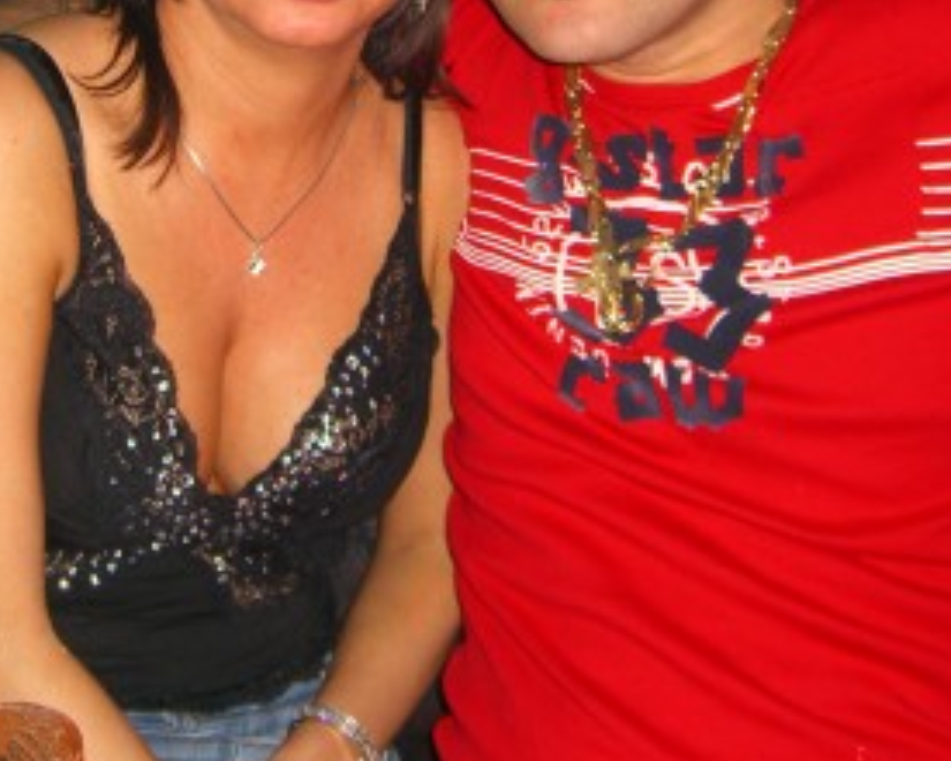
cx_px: 335
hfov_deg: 23.5
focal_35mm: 81
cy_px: 55
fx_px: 2280
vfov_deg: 18.6
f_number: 2.8
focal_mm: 7.9
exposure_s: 1/60
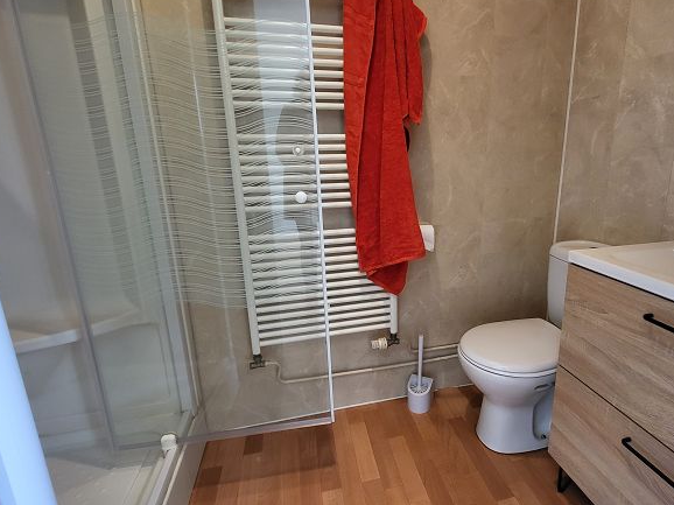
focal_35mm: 18
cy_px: 240
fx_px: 350
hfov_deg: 87.0
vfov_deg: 71.5
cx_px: 393
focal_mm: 1.74
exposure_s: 1/50
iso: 125
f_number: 2.2
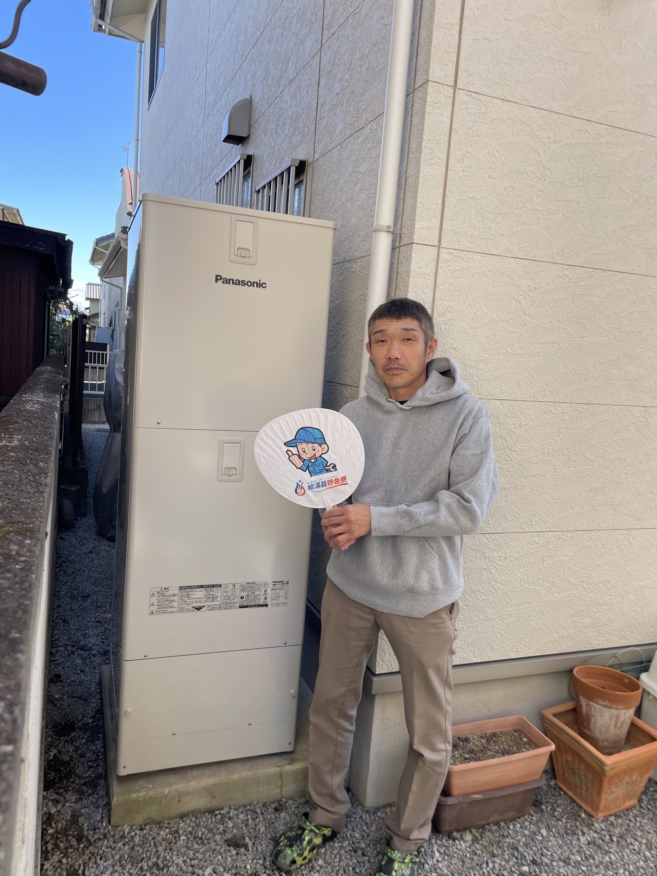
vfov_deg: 67.3
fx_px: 658
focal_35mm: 26
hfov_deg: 53.1
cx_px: 328
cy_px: 438
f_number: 1.6
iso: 32
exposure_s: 1/458
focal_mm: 4.2
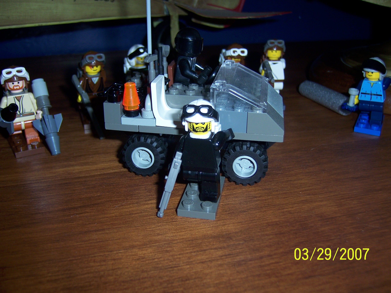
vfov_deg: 39.7
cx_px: 196
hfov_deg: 51.4
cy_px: 146
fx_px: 407
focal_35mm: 36
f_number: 2.8
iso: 80
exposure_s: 1/60
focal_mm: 6.2
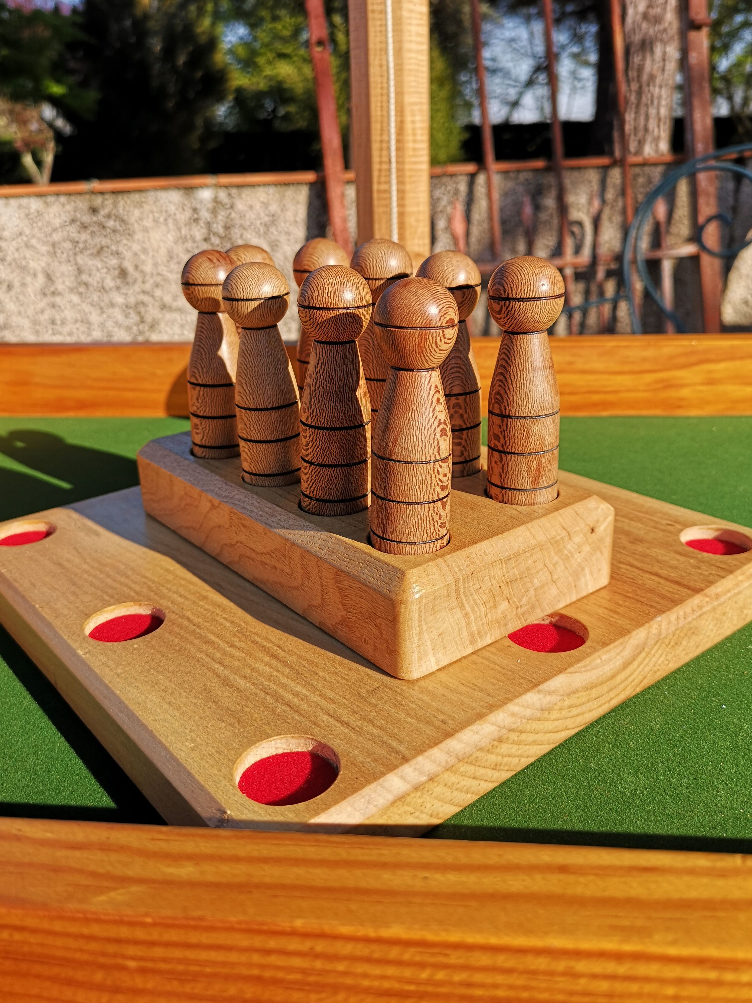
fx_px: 840
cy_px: 481
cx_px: 372
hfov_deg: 48.2
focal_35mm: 29
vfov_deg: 61.6
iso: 50
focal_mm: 3.95
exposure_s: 1/2041
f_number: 1.8
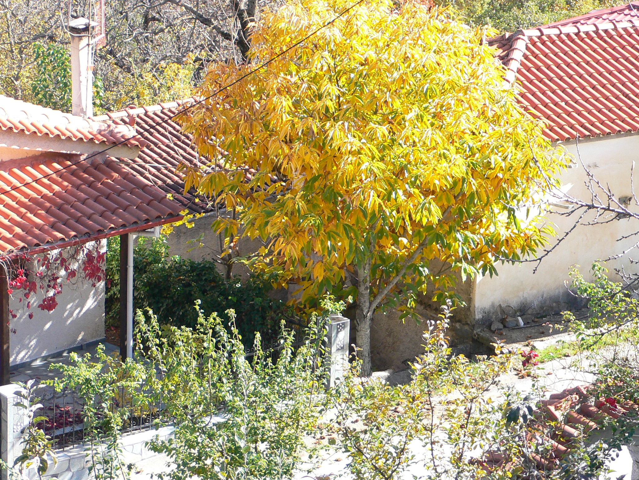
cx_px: 320
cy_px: 240
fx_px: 2178
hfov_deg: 16.7
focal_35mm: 118
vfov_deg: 12.6
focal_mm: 15.6
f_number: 4
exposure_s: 1/125
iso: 80
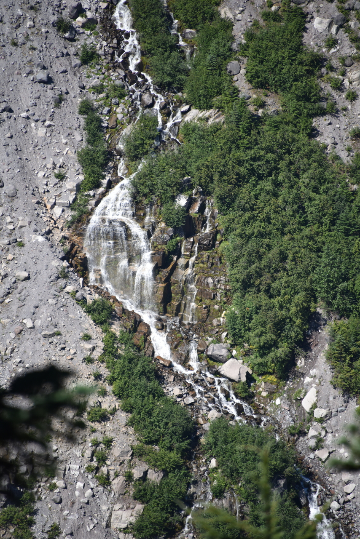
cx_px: 180
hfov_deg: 4.6
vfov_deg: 6.9
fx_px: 4497
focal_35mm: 300
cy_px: 270
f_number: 5.6
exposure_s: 1/640
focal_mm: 300
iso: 180
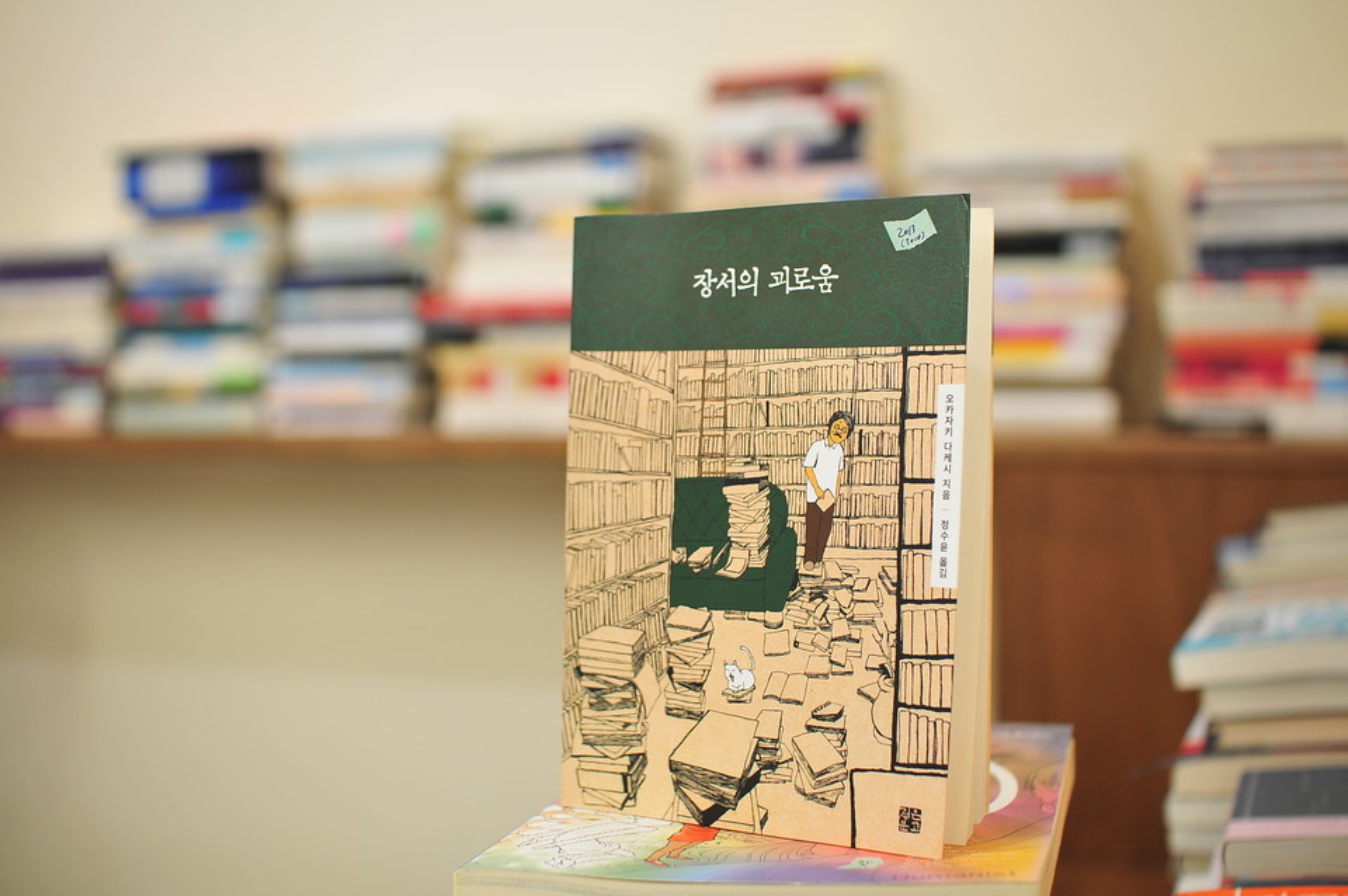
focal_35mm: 45
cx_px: 674
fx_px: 1683
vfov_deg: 29.8
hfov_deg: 43.6
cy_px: 448
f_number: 2.8
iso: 200
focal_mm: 30
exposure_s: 1/50
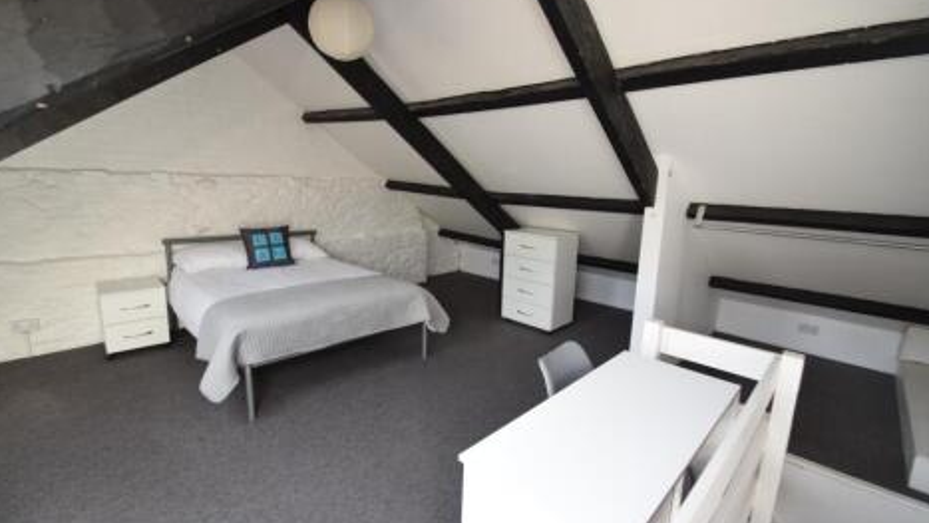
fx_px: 394
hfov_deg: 99.4
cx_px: 465
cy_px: 254
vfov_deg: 67.1
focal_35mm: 16
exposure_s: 1/100
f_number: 5
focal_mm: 10
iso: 800
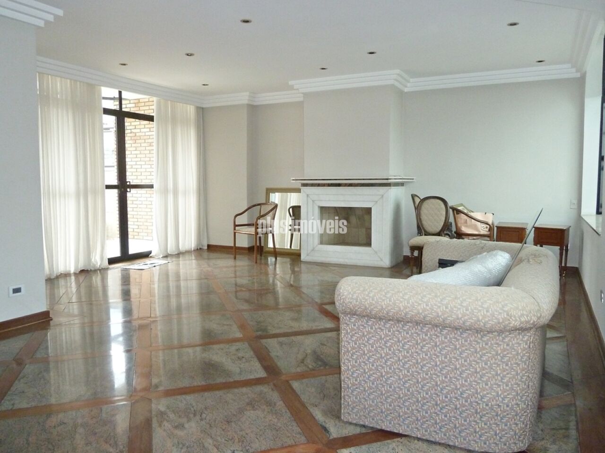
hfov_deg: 69.4
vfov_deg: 54.9
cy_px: 226
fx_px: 437
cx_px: 302
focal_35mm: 25
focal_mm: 4.1
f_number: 3.3
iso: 250
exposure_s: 1/30
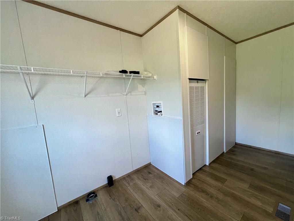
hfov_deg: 106.2
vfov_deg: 89.9
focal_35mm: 13
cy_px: 110
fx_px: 110
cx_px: 147
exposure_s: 1/120
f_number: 1.8
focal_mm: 1.57
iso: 80
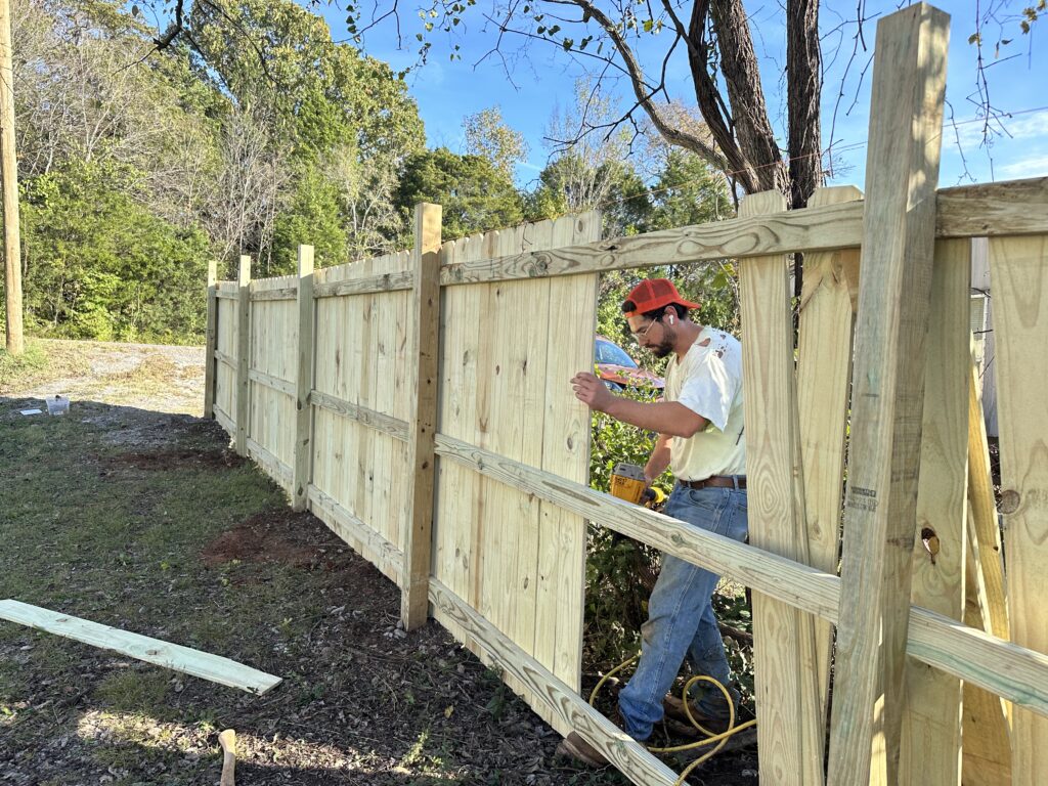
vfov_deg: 56.8
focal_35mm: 24
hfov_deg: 71.6
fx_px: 727
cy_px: 393
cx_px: 524
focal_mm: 6.86
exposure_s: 1/1072
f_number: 1.78
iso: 80
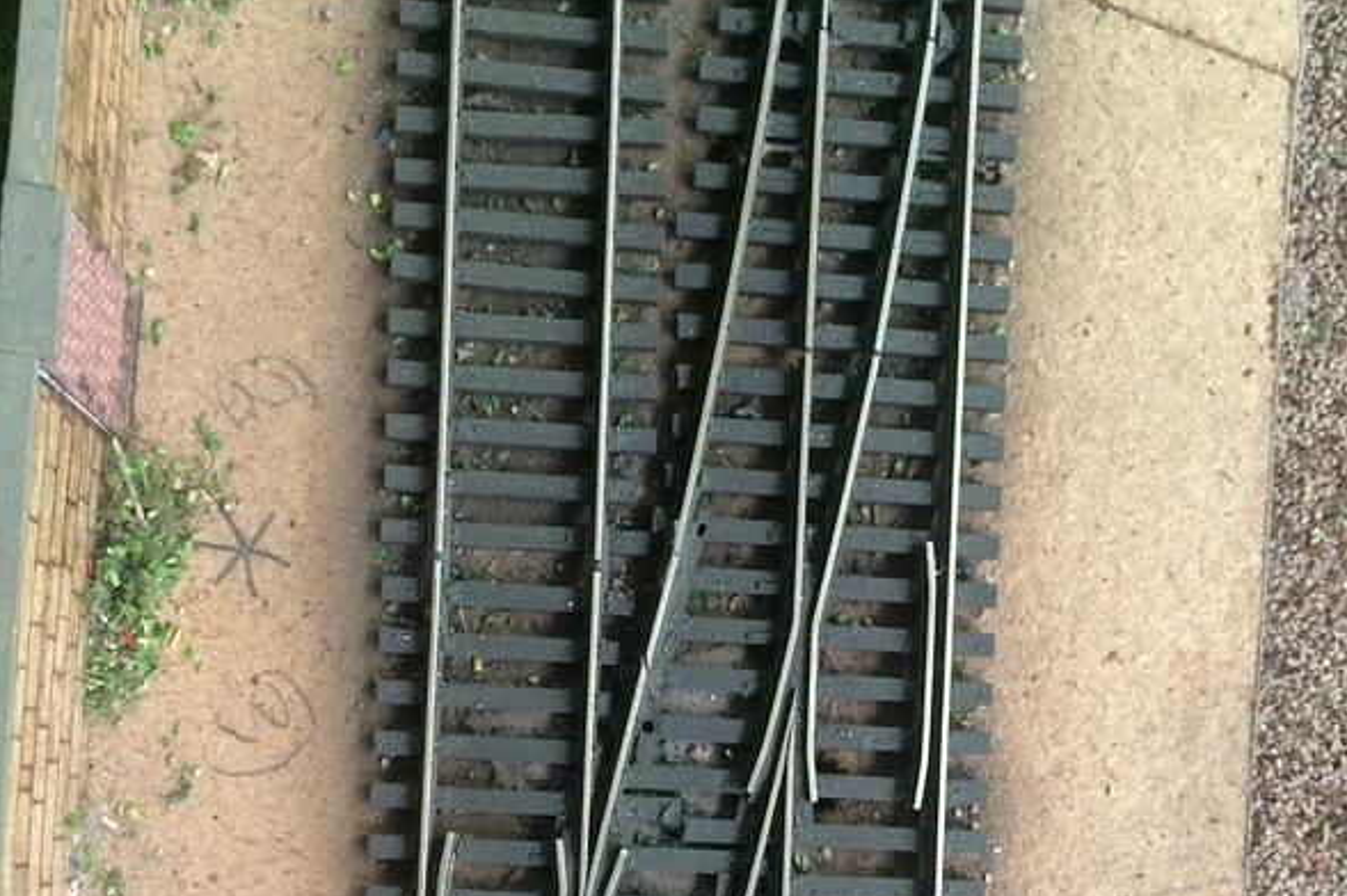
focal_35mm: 41
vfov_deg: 31.2
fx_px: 1533
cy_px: 798
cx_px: 684
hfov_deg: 47.4
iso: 320
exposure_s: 1/30
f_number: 2.2
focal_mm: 4.15
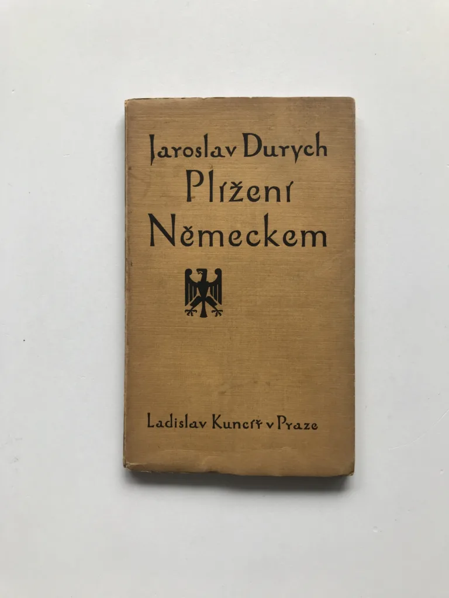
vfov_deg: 63.4
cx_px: 224
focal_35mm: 28
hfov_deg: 49.7
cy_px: 299
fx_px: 484
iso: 20
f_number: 1.8
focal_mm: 3.99
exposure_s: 1/101
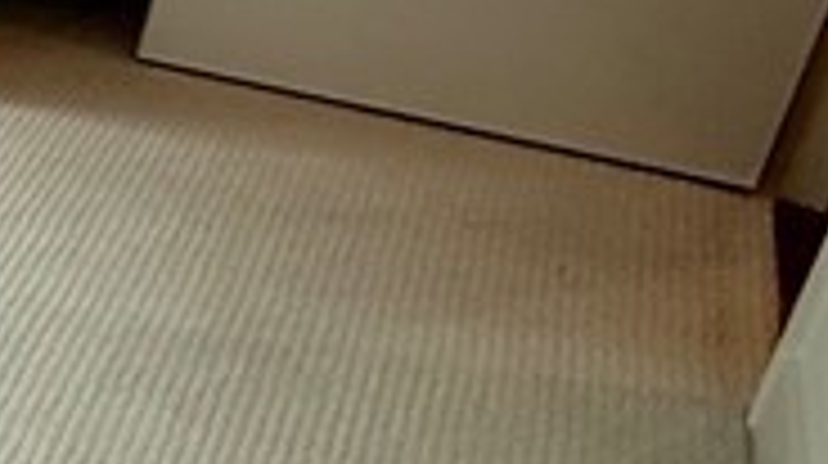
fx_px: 1864
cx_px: -1215
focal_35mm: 85
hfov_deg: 14.5
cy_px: -167
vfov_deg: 13.6
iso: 64
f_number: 2.2
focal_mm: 2.22
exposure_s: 1/120
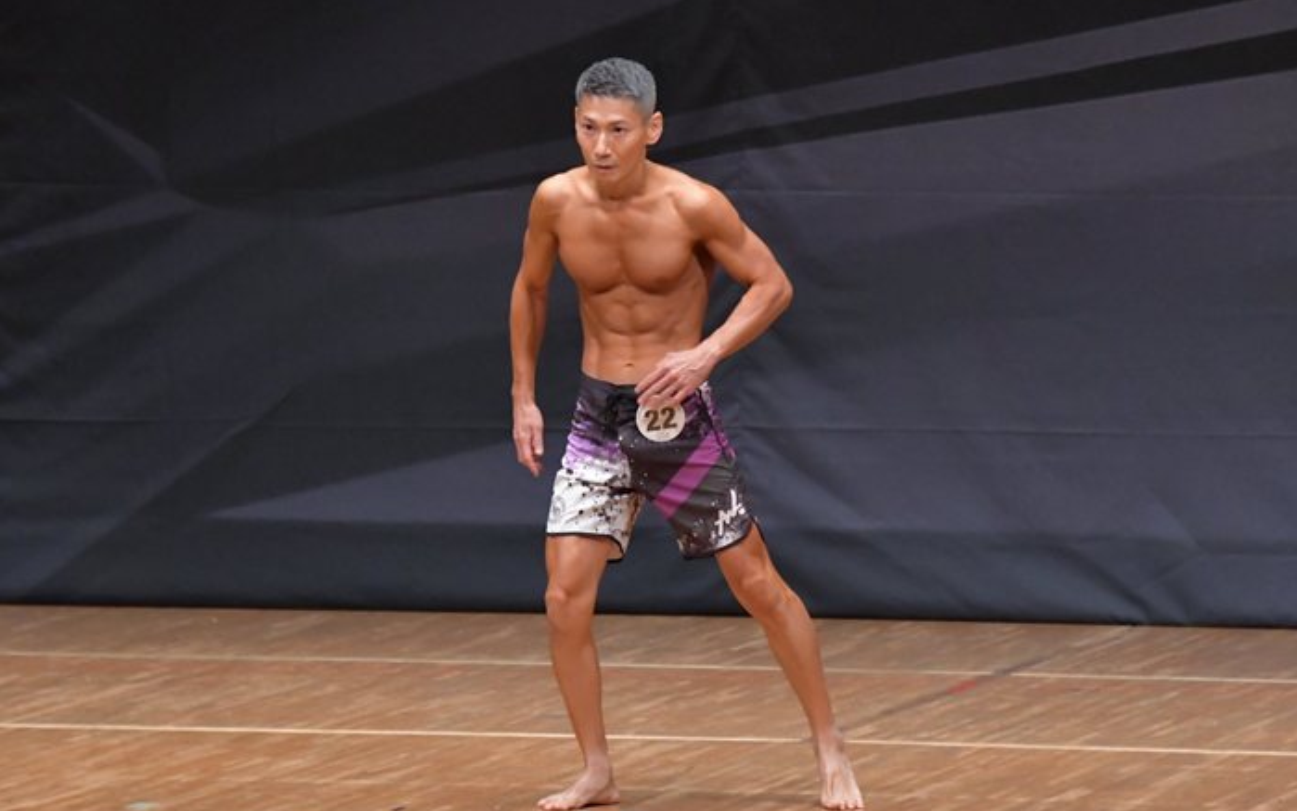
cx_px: 626
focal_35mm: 322
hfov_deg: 6.5
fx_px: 11383
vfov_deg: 4.1
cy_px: 414
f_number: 5.6
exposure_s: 1/400
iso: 6400
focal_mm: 190
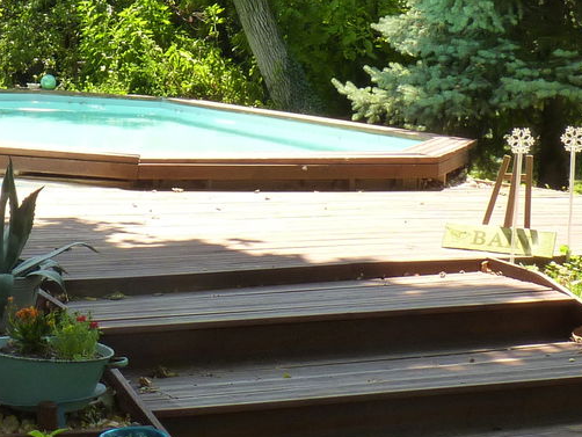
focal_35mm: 86
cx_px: 143
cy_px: 63
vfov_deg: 17.0
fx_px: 1447
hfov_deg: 22.5
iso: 125
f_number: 4
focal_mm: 4.8
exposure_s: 1/125
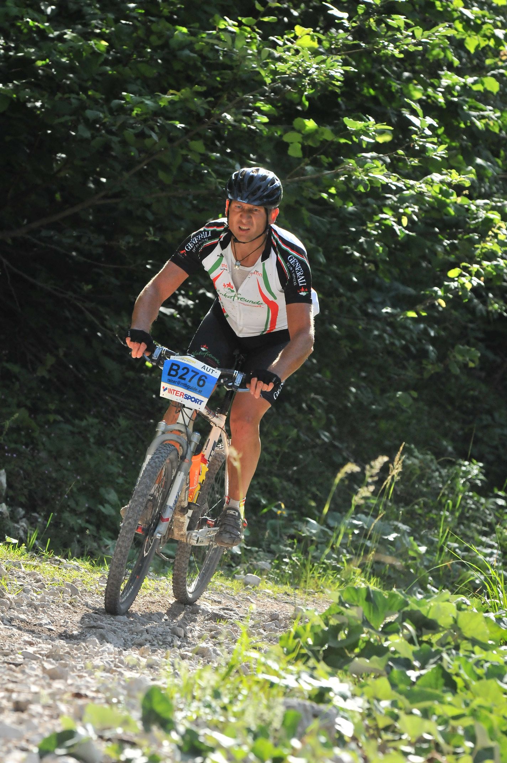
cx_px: 254
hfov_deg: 5.2
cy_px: 382
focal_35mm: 262
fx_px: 5559
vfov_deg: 7.9
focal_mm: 175
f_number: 5.6
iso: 900
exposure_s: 1/2500
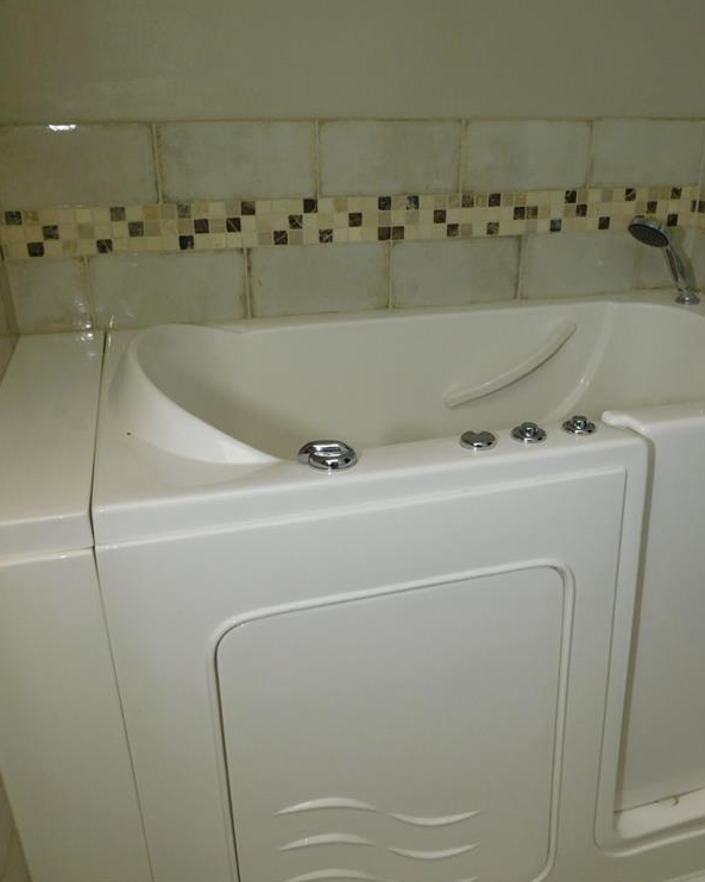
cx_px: 385
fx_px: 809
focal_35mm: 31
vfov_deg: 57.2
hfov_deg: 47.0
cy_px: 429
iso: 125
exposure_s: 1/100
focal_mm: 4
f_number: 3
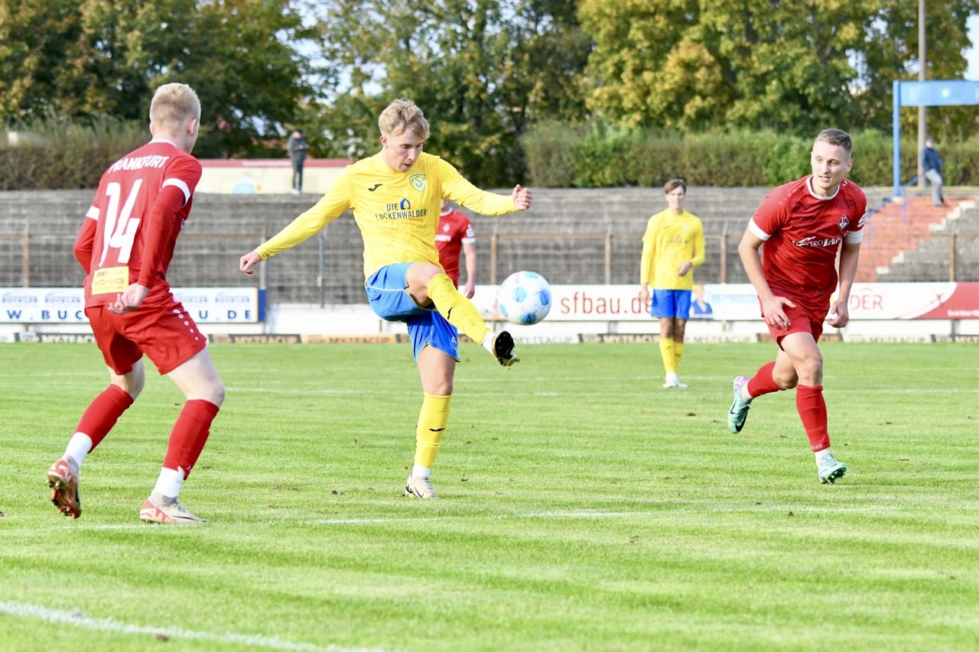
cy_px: 326
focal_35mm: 116
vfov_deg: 11.8
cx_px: 490
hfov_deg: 17.6
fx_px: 3154
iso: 2800
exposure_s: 1/1600
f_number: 4.8
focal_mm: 116
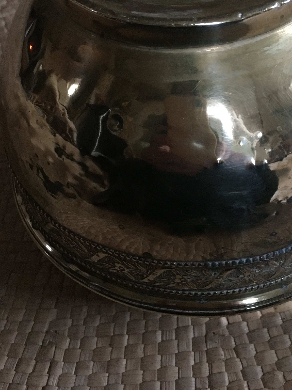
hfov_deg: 35.6
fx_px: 450
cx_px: 195
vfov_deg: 45.9
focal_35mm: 40
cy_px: 121
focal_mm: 4.15
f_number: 2.2
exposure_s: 1/17
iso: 400
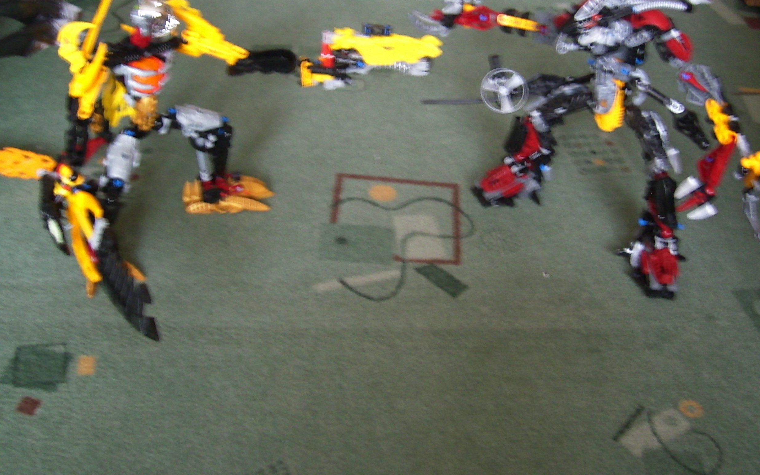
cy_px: 164
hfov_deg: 47.2
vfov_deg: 30.4
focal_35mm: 42
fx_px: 870
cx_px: 378
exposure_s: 1/2
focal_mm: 5.99
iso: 50
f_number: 2.8
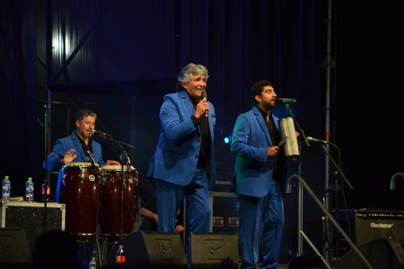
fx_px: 2295
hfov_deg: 10.1
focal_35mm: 205
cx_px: 200
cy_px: 135
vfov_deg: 6.7
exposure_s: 1/200
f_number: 5
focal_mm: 135
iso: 1600
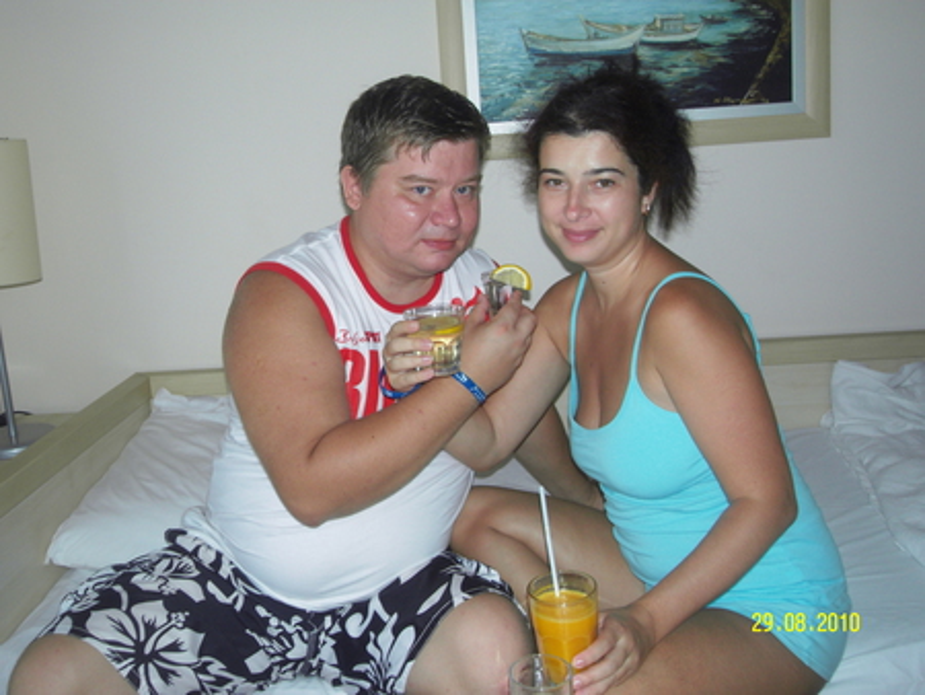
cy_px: 348
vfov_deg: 36.0
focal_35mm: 40
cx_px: 462
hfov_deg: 46.8
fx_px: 1069
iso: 100
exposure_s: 1/50
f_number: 3.7
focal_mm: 7.1
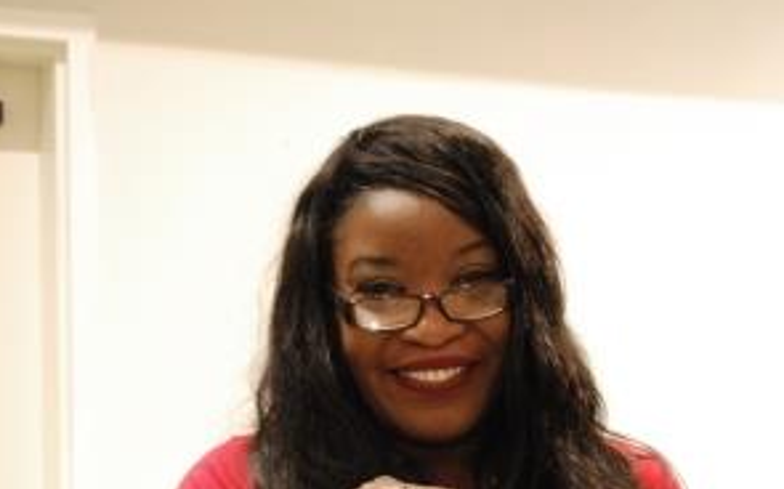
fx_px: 1687
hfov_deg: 26.2
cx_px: 391
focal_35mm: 79
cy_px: 537
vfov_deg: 16.0
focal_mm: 34
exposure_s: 1/10
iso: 1600
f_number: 5
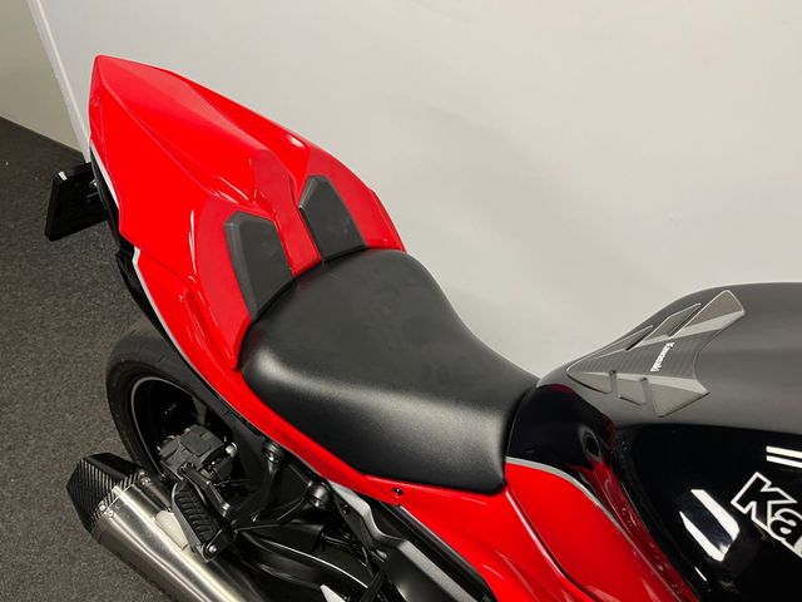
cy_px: 301
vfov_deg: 53.1
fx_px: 602
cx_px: 401
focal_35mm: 26
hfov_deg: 67.3
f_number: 1.6
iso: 100
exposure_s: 1/50
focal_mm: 5.1
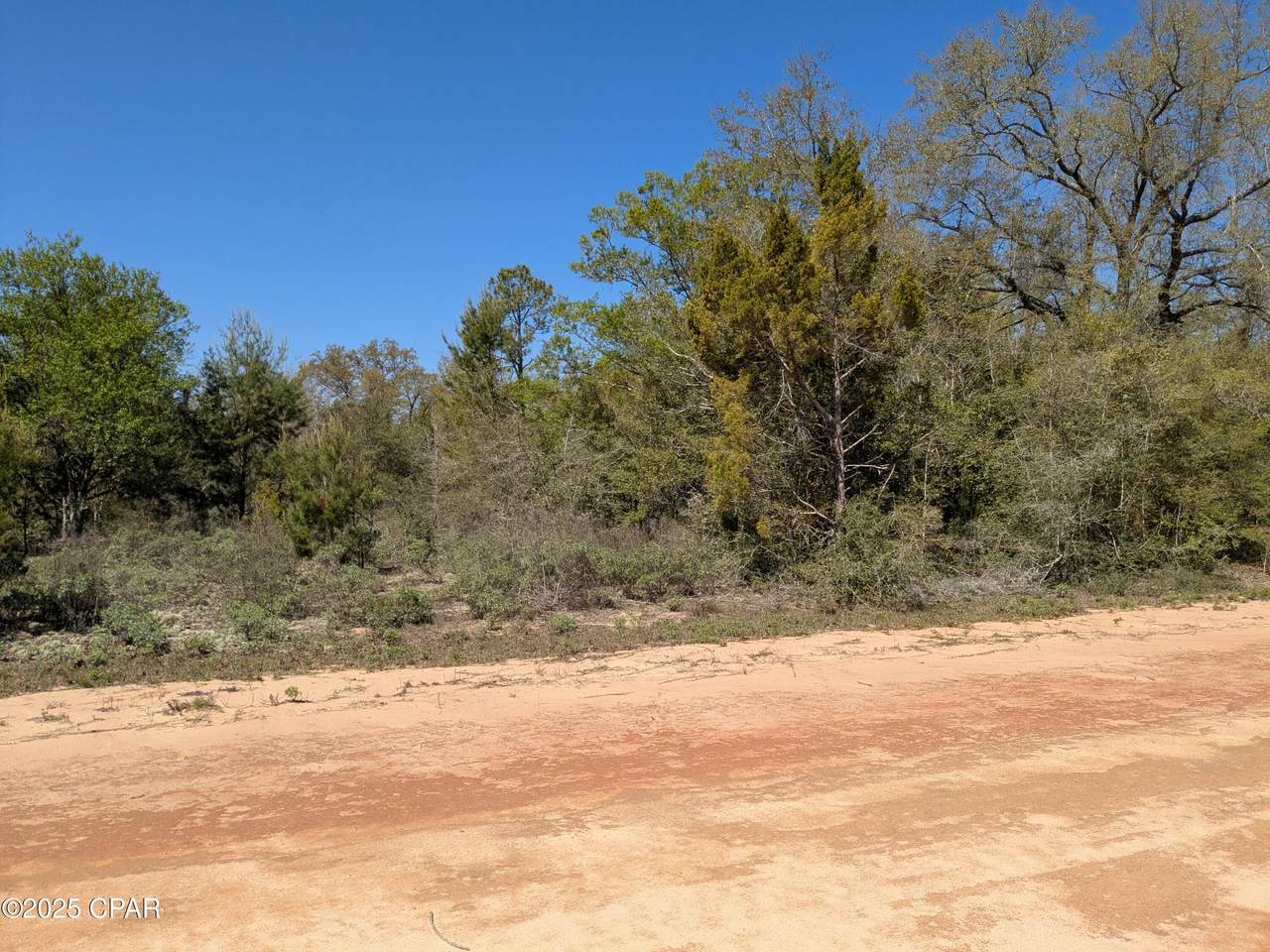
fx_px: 991
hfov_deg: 65.3
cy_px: 476
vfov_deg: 51.4
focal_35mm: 27
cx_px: 635
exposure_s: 1/3891
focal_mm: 4.38
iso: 58
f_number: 1.73
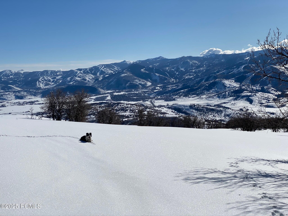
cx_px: 144
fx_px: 433
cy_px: 108
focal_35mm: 52
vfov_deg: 28.0
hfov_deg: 36.8
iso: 25
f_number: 2
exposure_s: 1/9524
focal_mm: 6
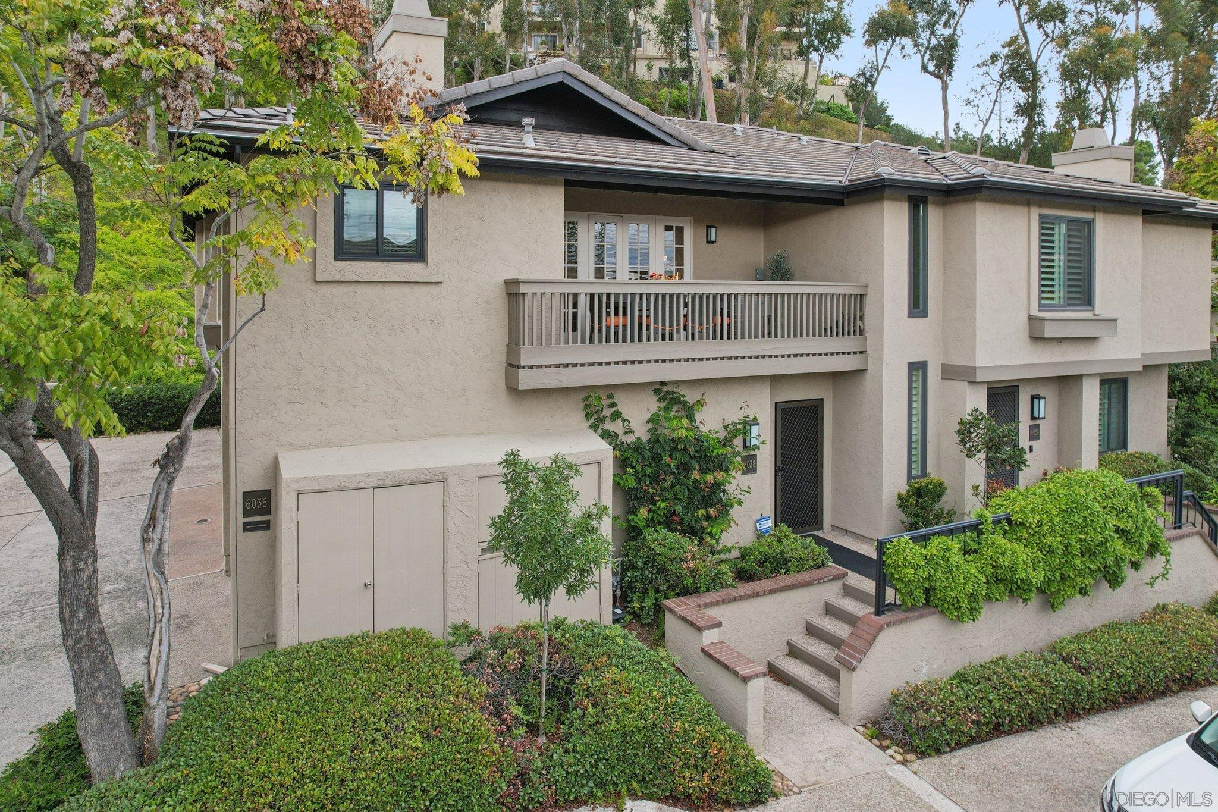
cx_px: 609
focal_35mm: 22
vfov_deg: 57.2
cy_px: 406
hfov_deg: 78.6
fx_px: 744
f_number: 2.8
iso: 150
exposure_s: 1/250
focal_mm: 8.4
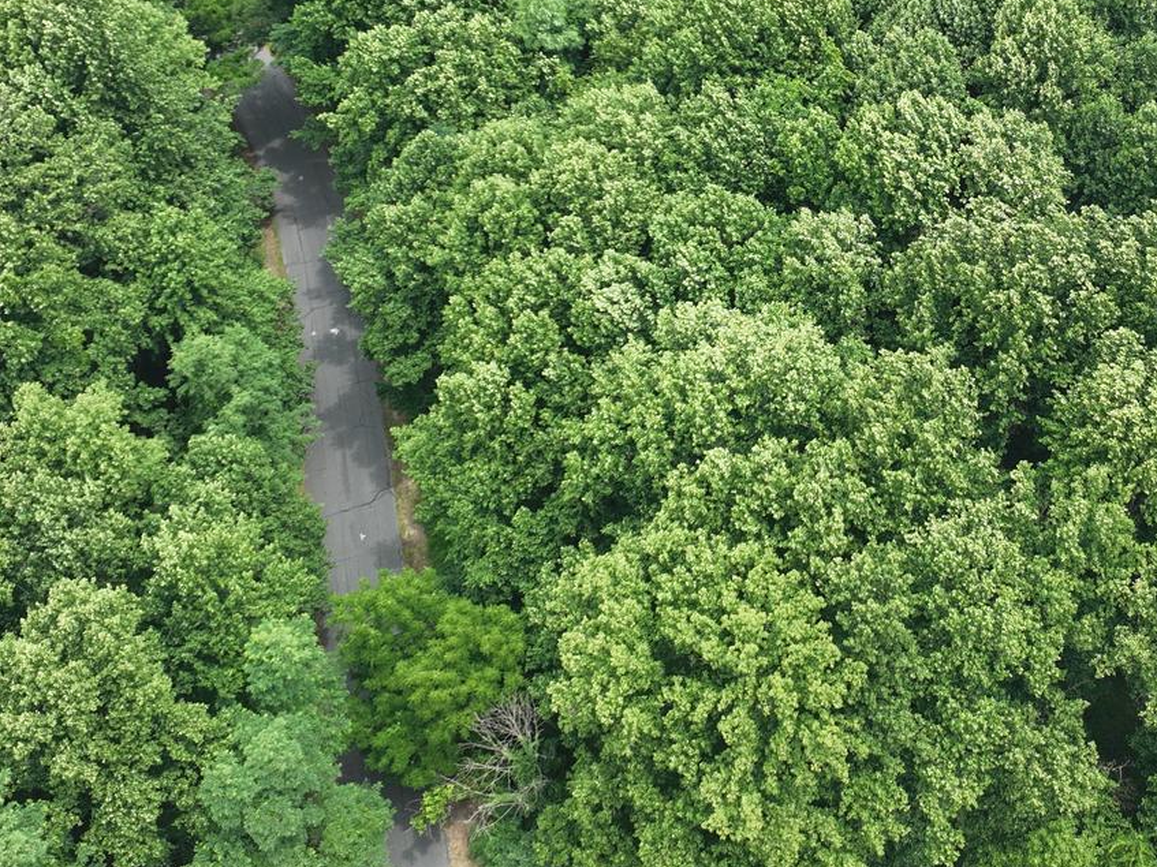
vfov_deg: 24.8
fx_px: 1938
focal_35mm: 58
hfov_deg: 32.8
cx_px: 829
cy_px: 173
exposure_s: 1/800
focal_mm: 12.29
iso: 100
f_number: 2.8
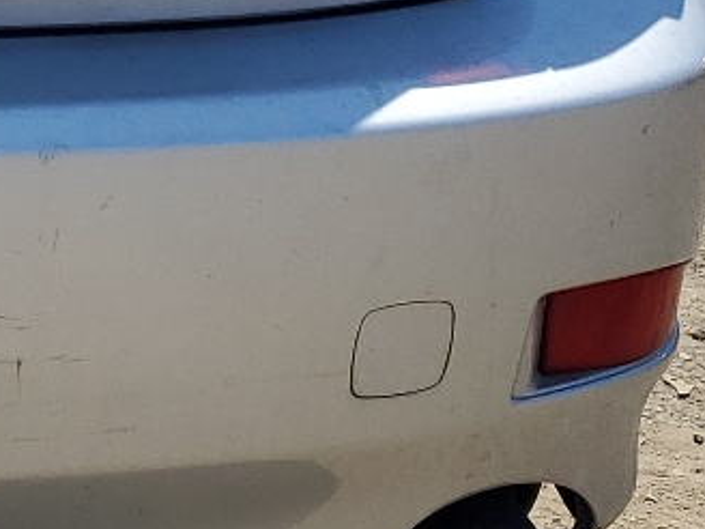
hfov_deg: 14.0
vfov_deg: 11.2
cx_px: -512
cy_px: -254
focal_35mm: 127
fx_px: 2587
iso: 50
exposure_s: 1/3333
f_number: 1.5
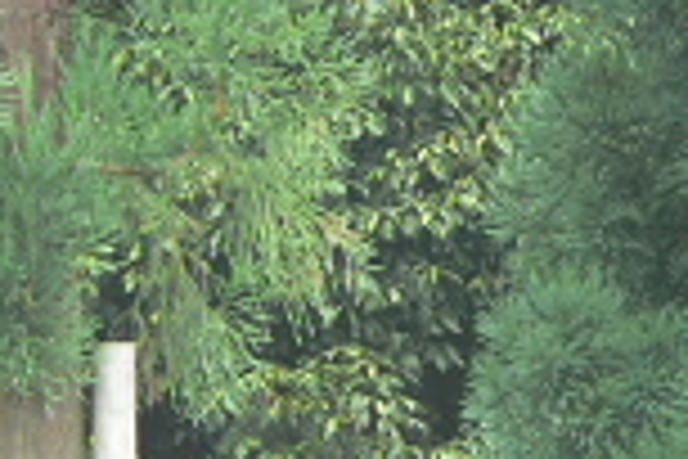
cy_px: 508
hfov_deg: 3.3
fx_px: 11963
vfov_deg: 2.2
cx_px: 207
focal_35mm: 626
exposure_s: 1/100
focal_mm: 38.3
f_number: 4
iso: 100
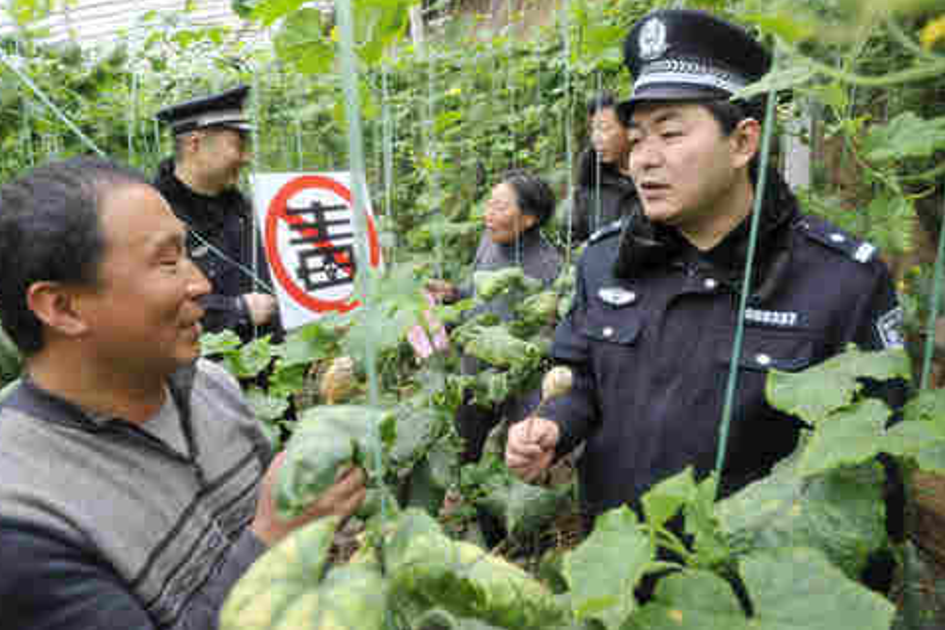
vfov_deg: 51.3
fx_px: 656
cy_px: 306
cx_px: 463
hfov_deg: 71.5
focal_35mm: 25
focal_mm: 24
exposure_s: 1/80
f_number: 4.5
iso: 250
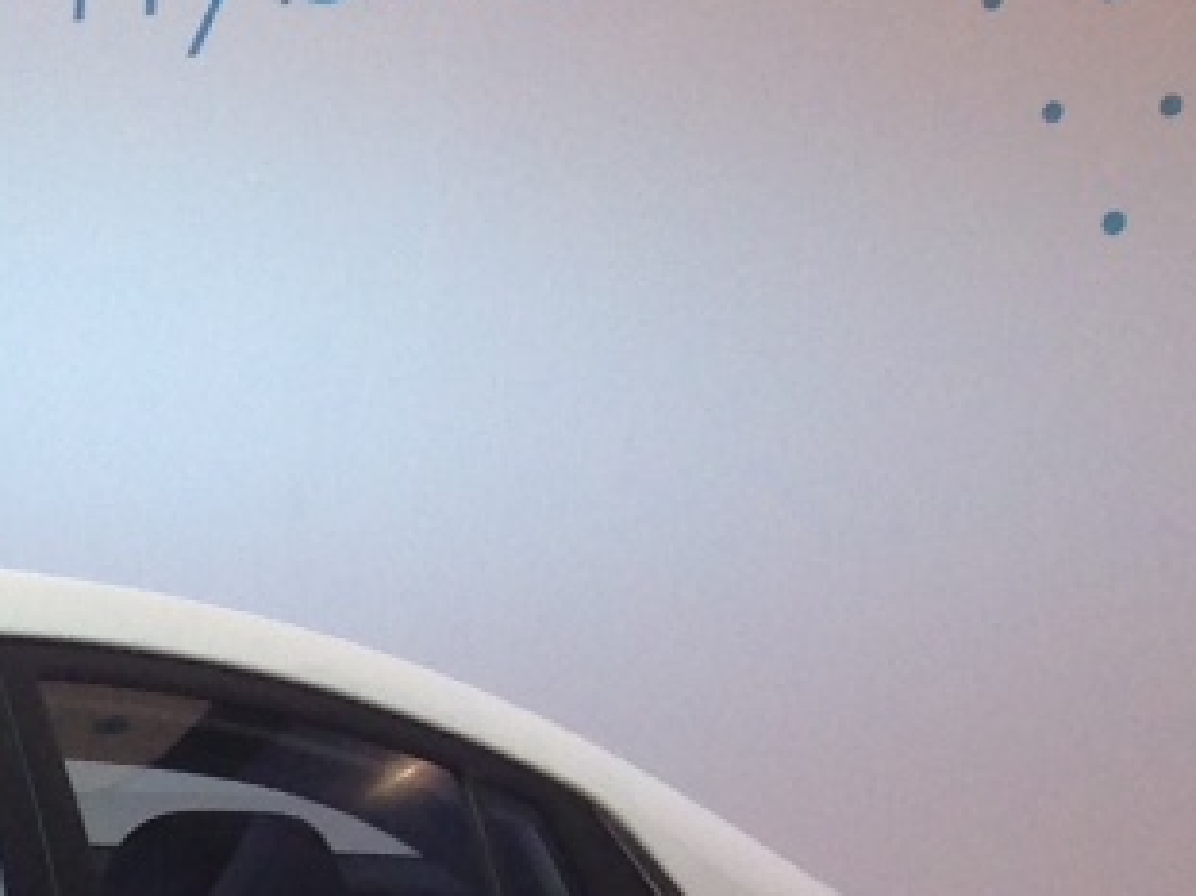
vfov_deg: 8.2
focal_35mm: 173
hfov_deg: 10.2
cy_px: 1715
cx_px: -1454
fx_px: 5975
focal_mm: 4.12
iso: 50
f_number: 2.4
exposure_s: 1/157
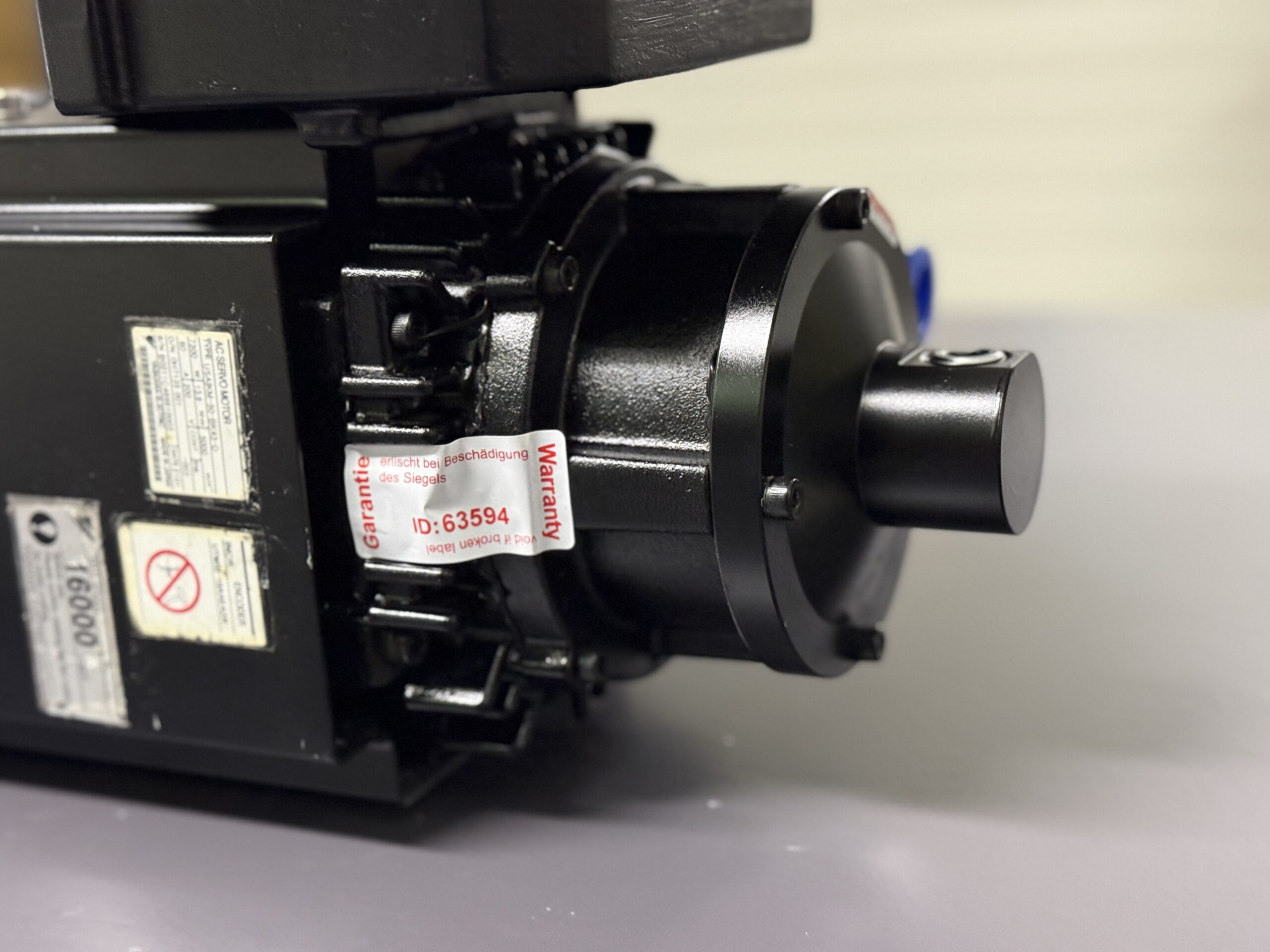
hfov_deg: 39.7
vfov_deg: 30.3
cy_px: 476
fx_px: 1761
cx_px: 635
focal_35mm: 48
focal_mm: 6.76
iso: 500
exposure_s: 1/33
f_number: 1.78
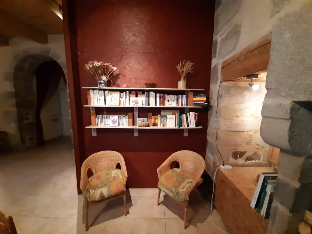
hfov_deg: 106.2
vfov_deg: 89.9
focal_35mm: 13
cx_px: 156
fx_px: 117
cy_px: 117
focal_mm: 1.42
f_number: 2.2
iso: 640
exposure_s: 1/20
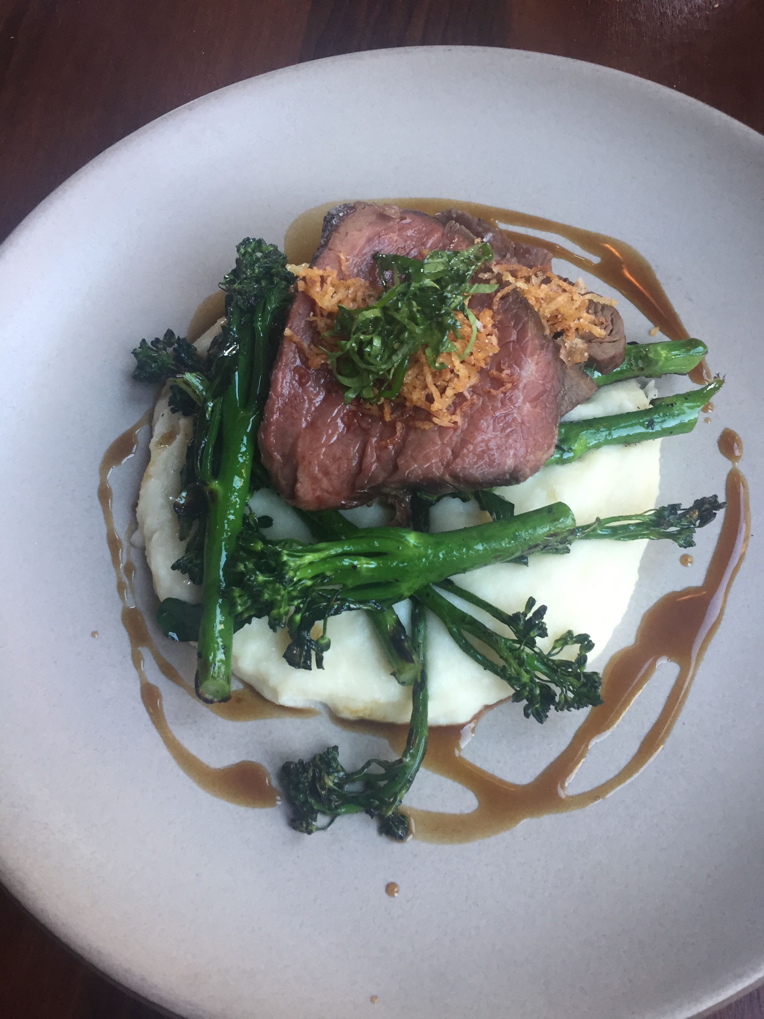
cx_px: 382
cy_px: 510
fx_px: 853
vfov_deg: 61.7
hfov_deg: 48.2
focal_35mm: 29
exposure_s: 1/30
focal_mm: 4.15
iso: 80
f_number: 2.2
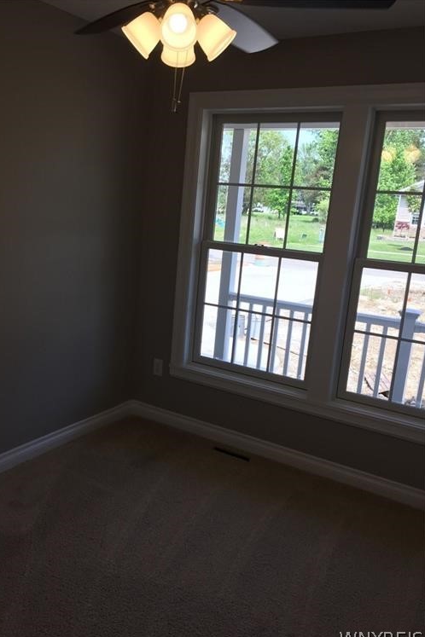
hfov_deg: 42.2
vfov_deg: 60.3
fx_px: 549
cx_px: 183
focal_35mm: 31
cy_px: 326
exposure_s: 1/138
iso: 32
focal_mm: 4.15
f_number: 2.2
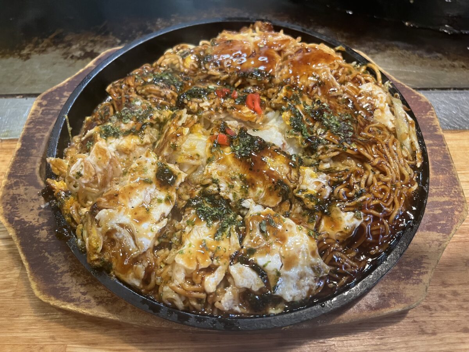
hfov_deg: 67.3
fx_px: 352
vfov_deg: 53.1
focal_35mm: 26
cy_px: 176
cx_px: 234
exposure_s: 1/60
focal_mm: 5.1
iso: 320
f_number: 1.6
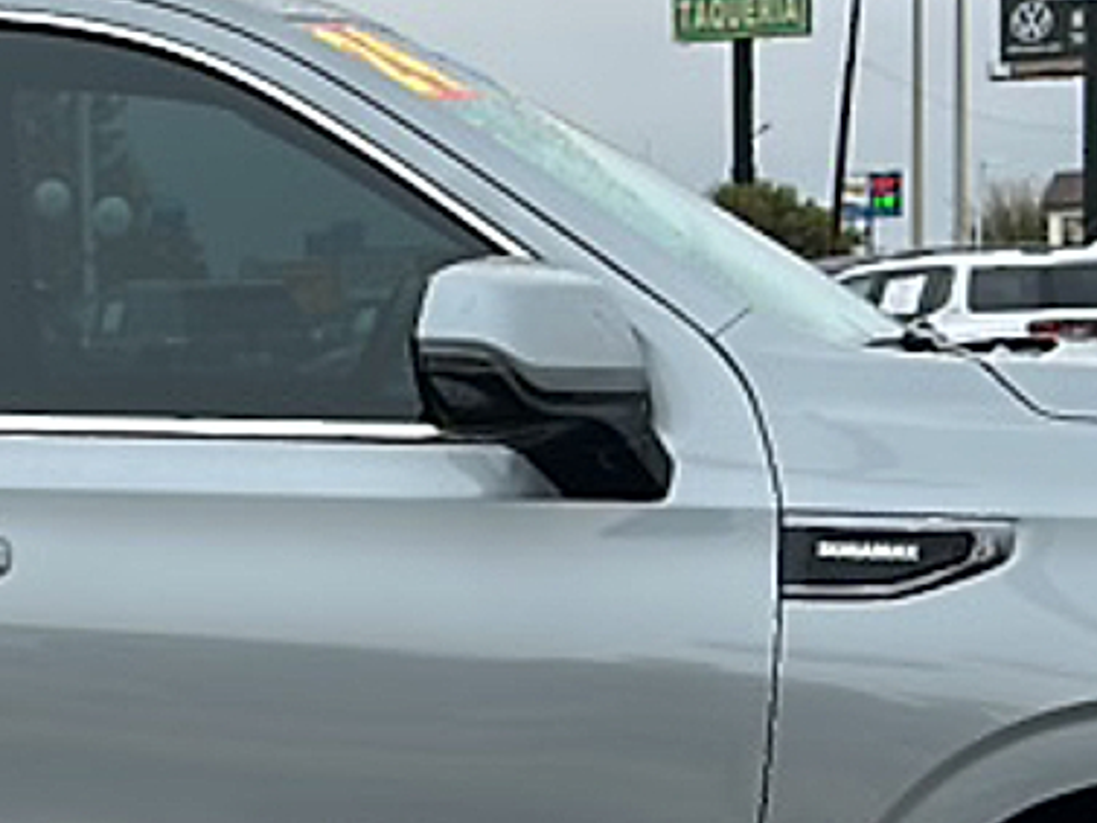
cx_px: -29
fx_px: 3360
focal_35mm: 106
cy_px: 739
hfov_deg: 18.0
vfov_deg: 13.8
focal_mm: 6.86
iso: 80
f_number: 1.78
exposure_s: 1/1818
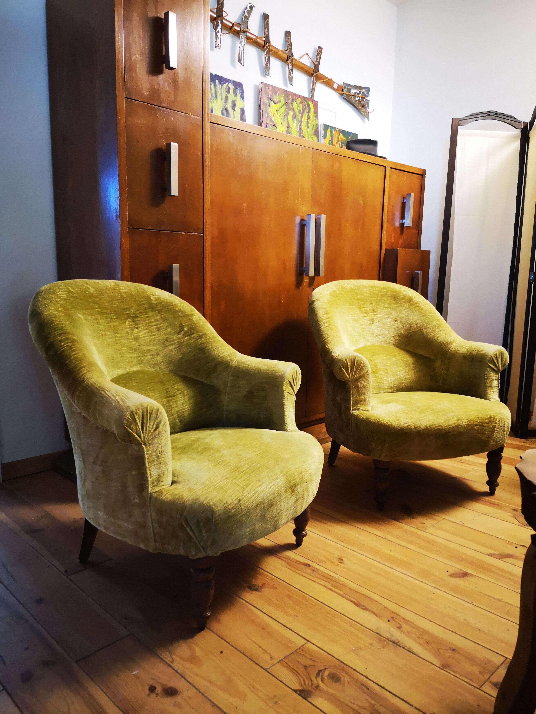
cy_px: 357
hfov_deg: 51.4
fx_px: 557
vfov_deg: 65.3
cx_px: 268
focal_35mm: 27
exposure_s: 1/100
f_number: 1.8
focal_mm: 3.95
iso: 500
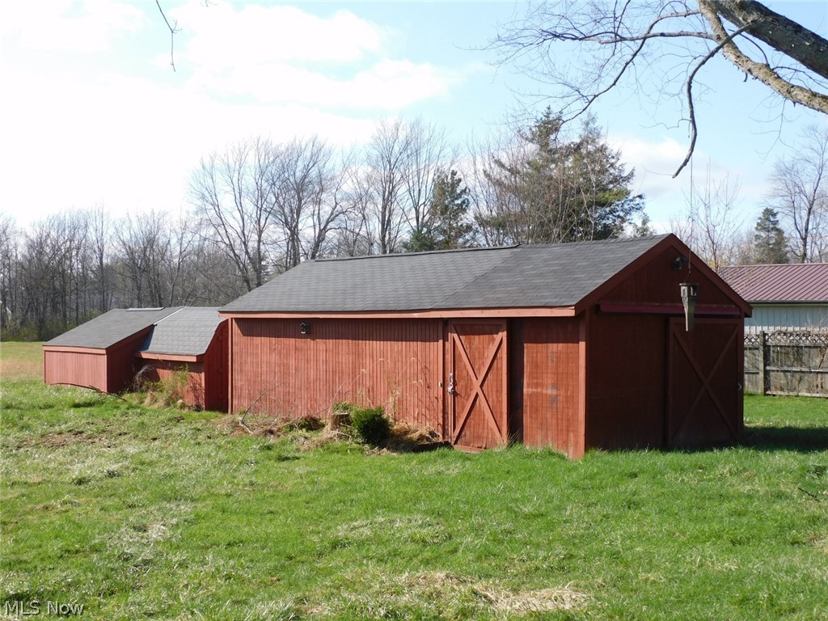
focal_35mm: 45
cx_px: 414
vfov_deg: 32.2
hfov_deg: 42.1
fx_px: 1076
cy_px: 310
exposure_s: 1/640
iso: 125
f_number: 4
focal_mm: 8.1
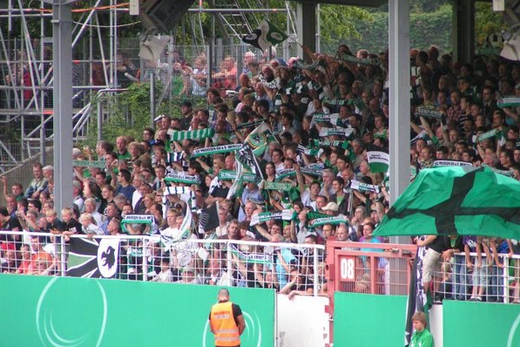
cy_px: 167
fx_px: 5734
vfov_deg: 3.5
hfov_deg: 5.2
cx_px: 260
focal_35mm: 397
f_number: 3.5
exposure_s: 1/200
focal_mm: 58
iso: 200
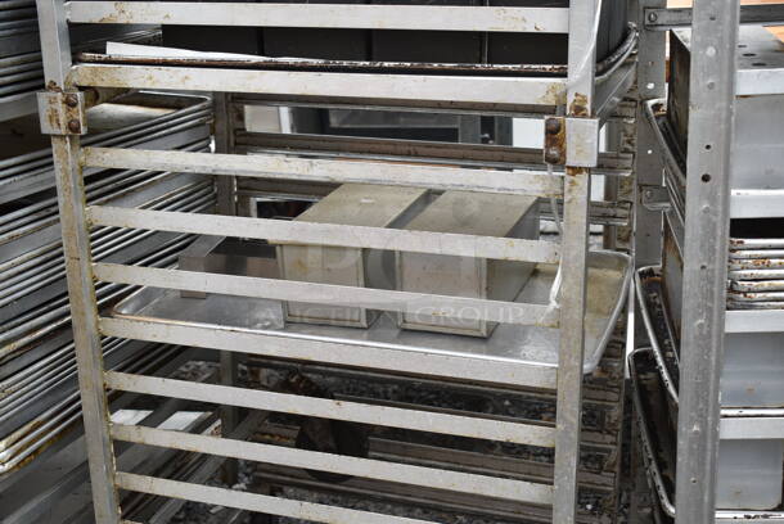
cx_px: 392
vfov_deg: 26.5
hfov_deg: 38.8
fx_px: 1112
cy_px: 262
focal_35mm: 51
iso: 100
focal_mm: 34
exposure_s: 1/160
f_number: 6.3
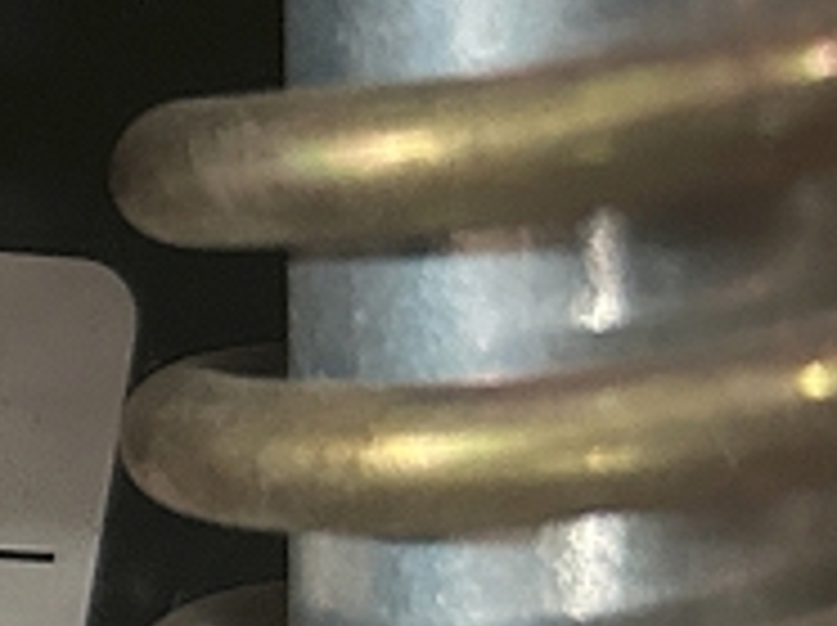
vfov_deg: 13.0
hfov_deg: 14.2
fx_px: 2705
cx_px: -914
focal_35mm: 112
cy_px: 680
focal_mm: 5.7
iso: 800
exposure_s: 1/30
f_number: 1.5
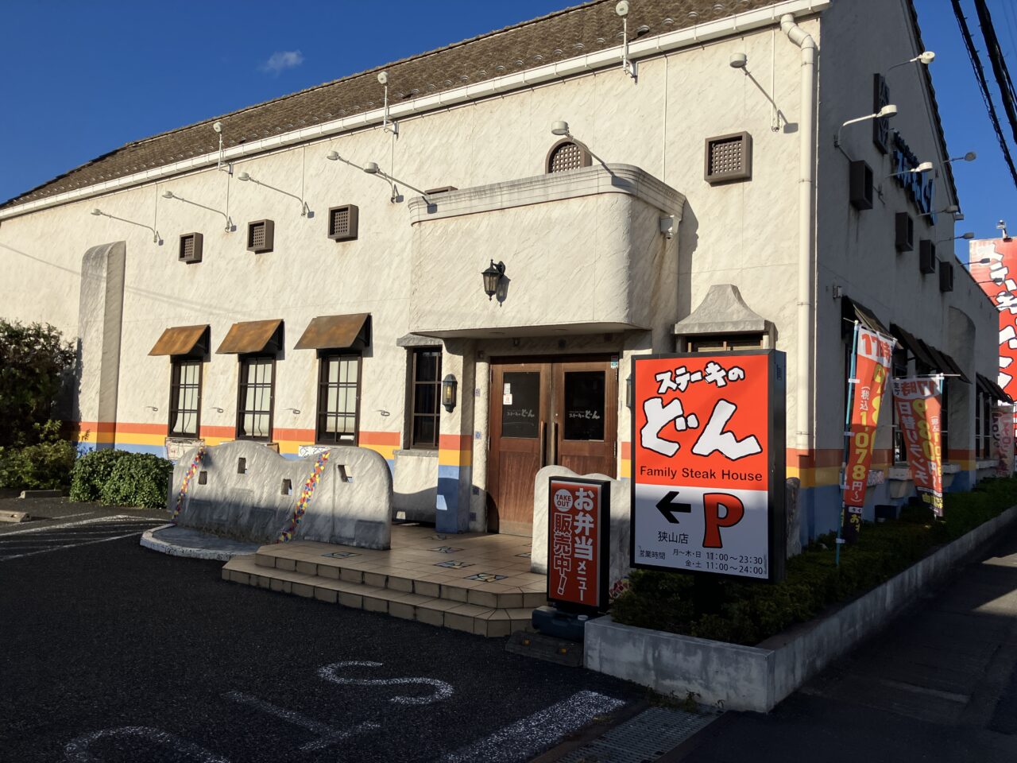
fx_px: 823
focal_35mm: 28
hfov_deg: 63.4
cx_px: 508
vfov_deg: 49.7
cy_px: 382
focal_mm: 3.99
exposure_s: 1/4878
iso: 32
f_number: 1.8
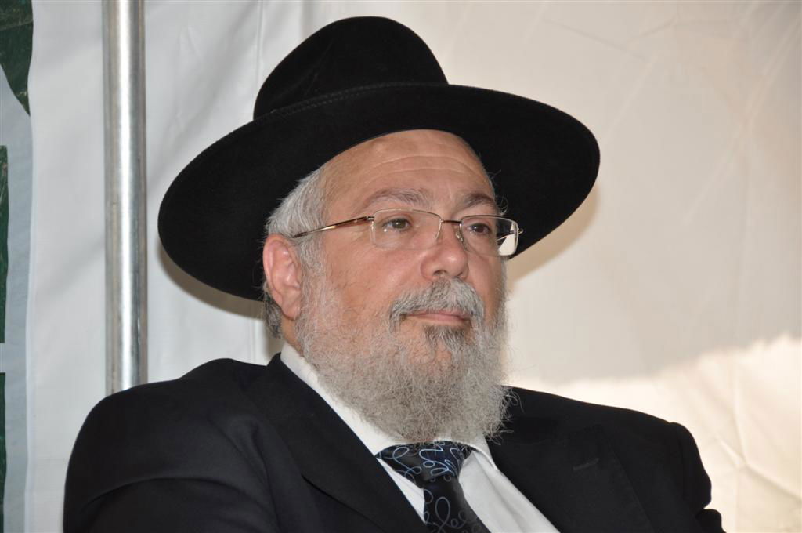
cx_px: 401
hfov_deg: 13.1
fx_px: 3504
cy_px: 266
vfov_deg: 8.7
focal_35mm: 158
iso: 200
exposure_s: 1/160
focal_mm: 105
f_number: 6.3
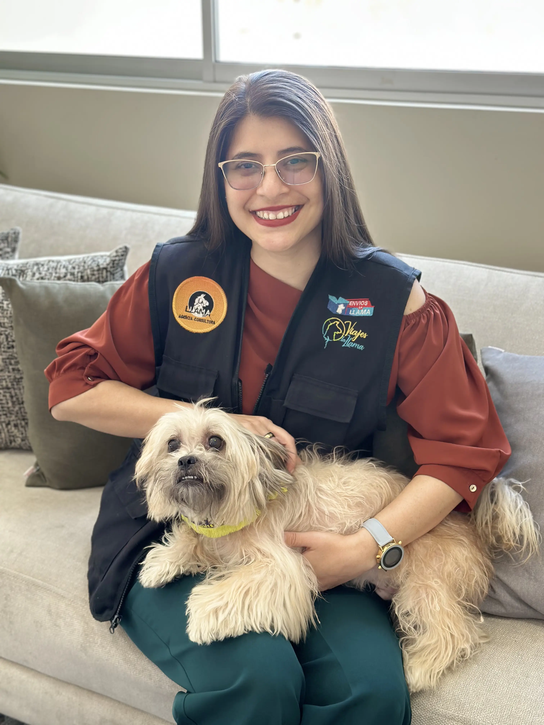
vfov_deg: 39.7
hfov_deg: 30.3
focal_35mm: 48
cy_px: 362
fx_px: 1006
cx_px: 272
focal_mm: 6.86
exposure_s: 1/121
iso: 100
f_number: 1.78
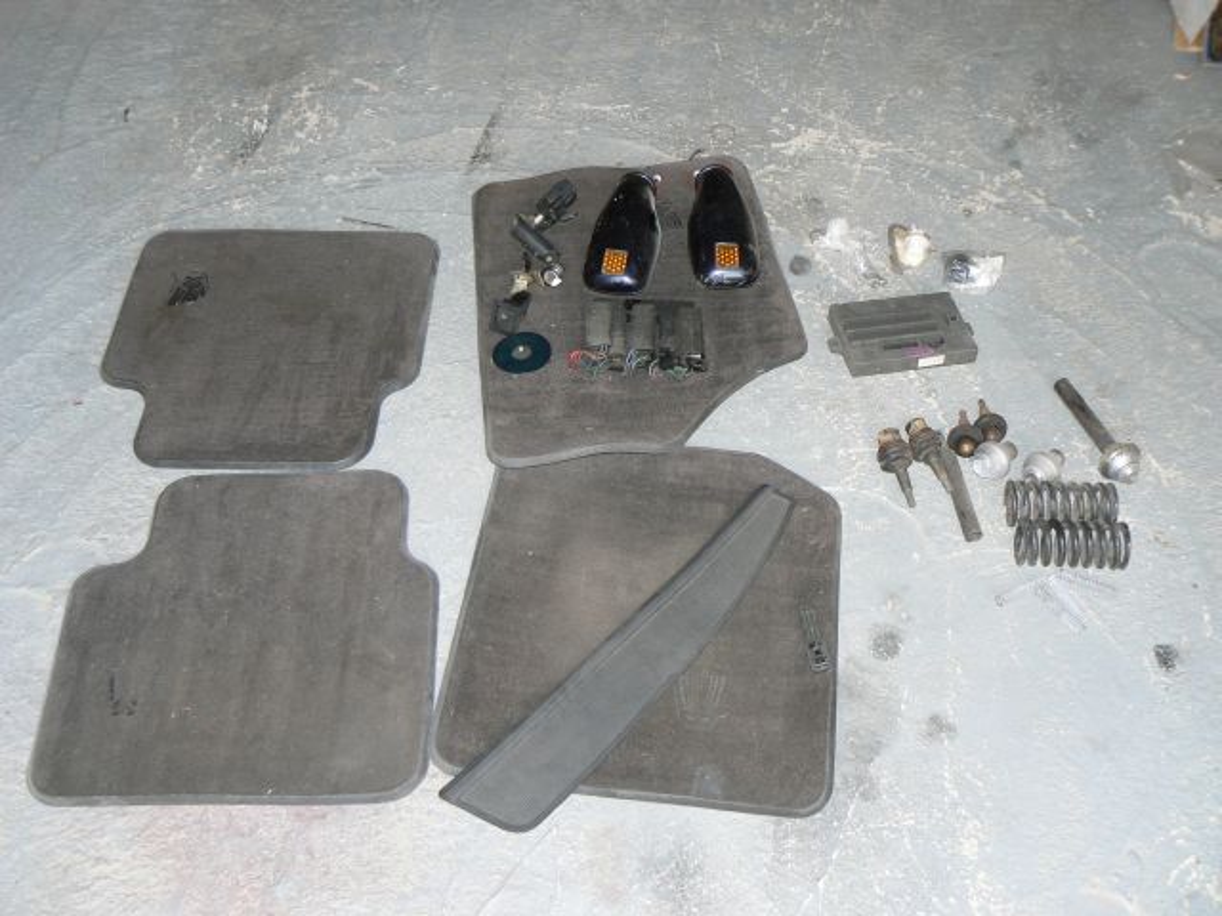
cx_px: 611
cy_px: 458
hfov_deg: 51.4
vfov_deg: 39.7
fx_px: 1271
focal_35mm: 36
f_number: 2.8
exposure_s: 1/30
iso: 125
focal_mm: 6
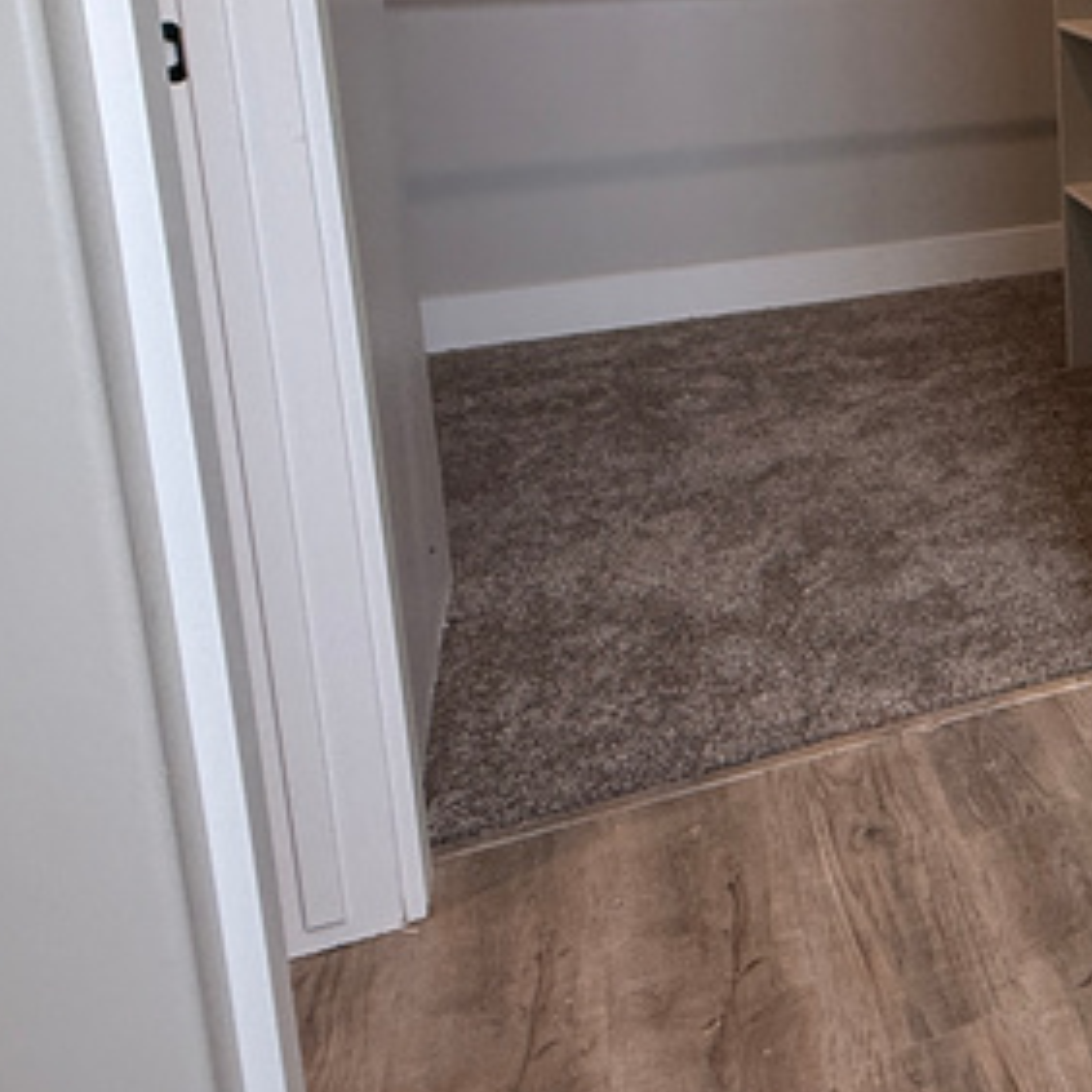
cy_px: 120
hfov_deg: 28.0
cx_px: 1553
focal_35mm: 45
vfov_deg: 35.5
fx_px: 1606
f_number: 2.2
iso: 125
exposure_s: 1/120
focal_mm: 2.22
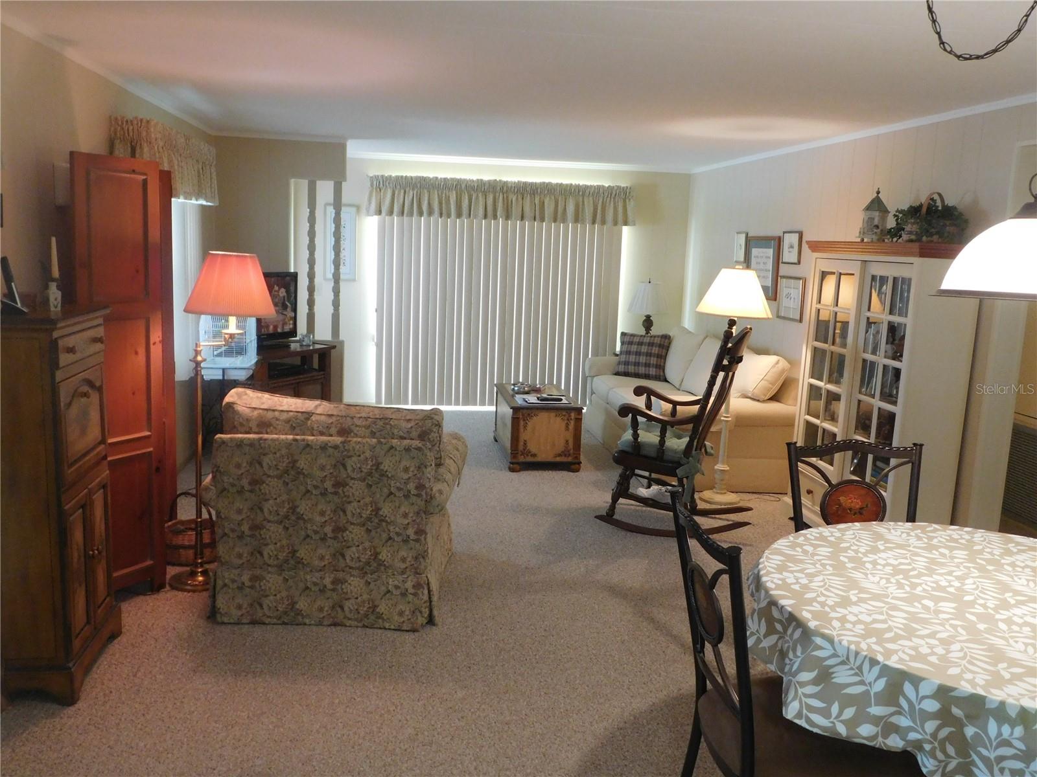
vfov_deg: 46.8
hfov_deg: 60.0
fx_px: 899
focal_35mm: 30
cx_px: 518
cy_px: 388
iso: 400
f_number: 3.2
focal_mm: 5.3
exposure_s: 1/15
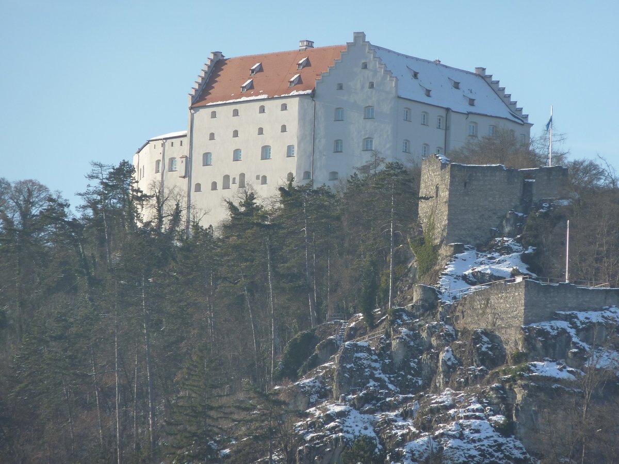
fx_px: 5365
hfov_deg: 6.6
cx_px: 310
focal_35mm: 300
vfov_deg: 5.0
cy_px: 232
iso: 125
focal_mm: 49.2
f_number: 4.9
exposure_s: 1/320
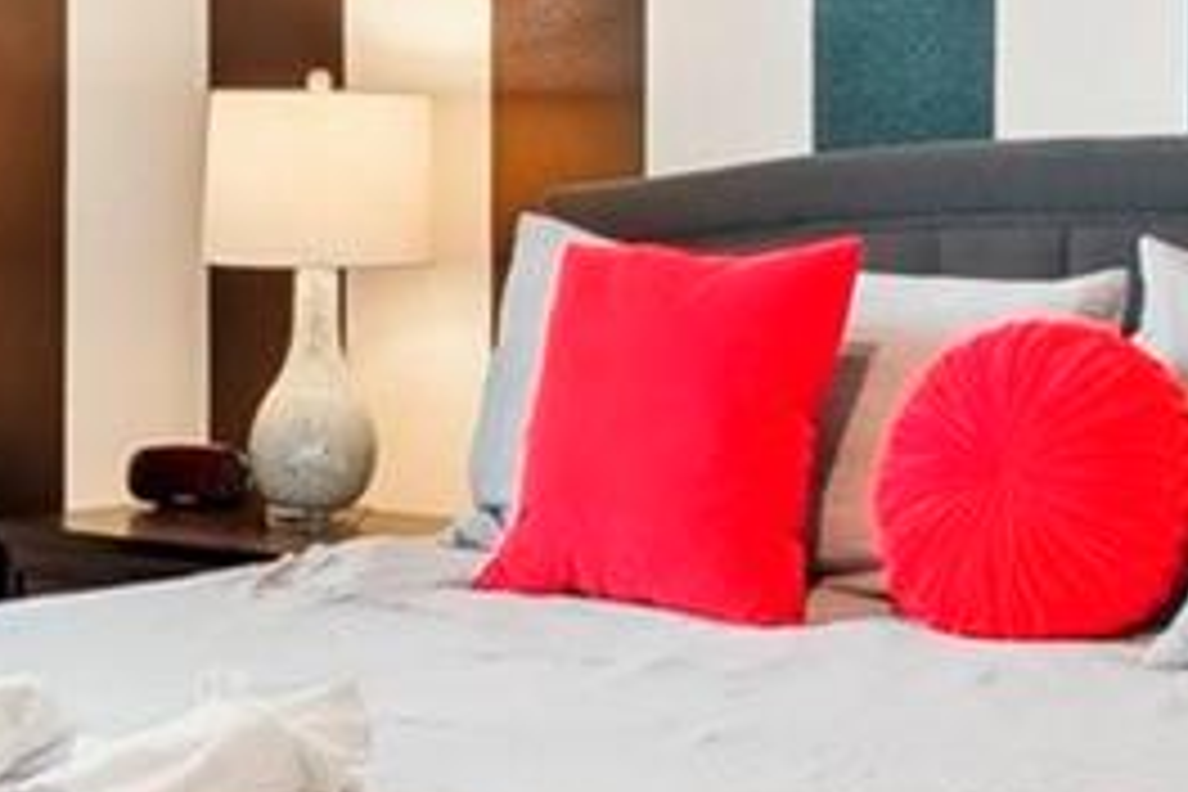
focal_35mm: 85
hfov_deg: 23.5
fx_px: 2805
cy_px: 153
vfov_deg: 16.0
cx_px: 976
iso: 400
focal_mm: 14
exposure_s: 1/10
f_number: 8
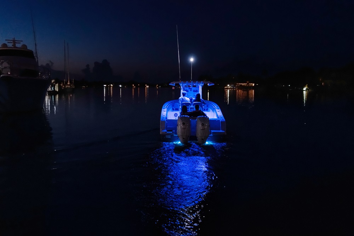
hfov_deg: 54.4
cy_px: 118
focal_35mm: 35
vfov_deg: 37.9
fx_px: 344
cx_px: 177
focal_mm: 35
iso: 12800
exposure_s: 1/160
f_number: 2.8
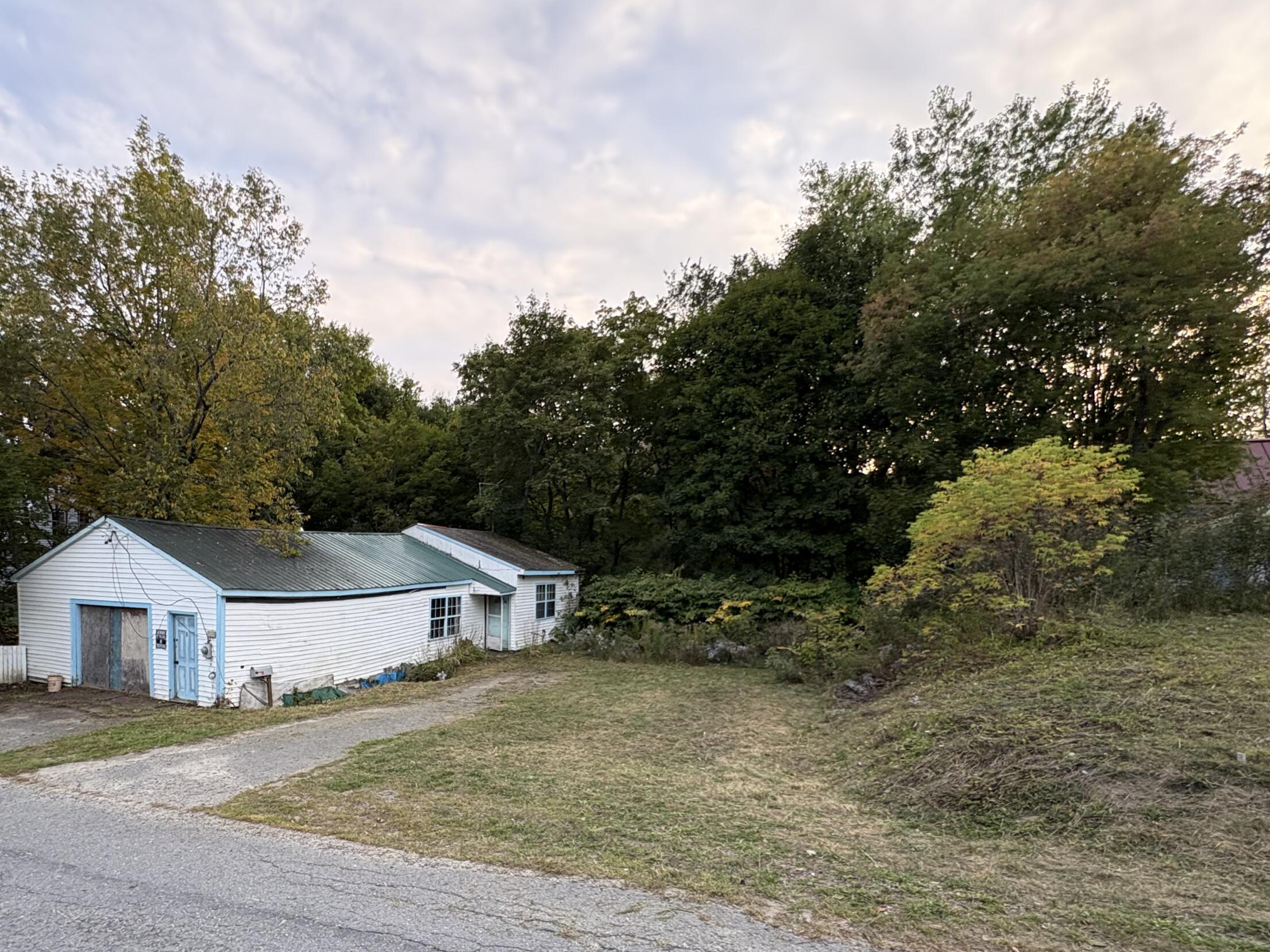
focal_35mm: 19
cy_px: 599
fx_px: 697
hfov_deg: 83.8
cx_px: 522
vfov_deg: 67.6
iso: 160
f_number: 2.2
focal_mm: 2.22
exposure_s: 1/99
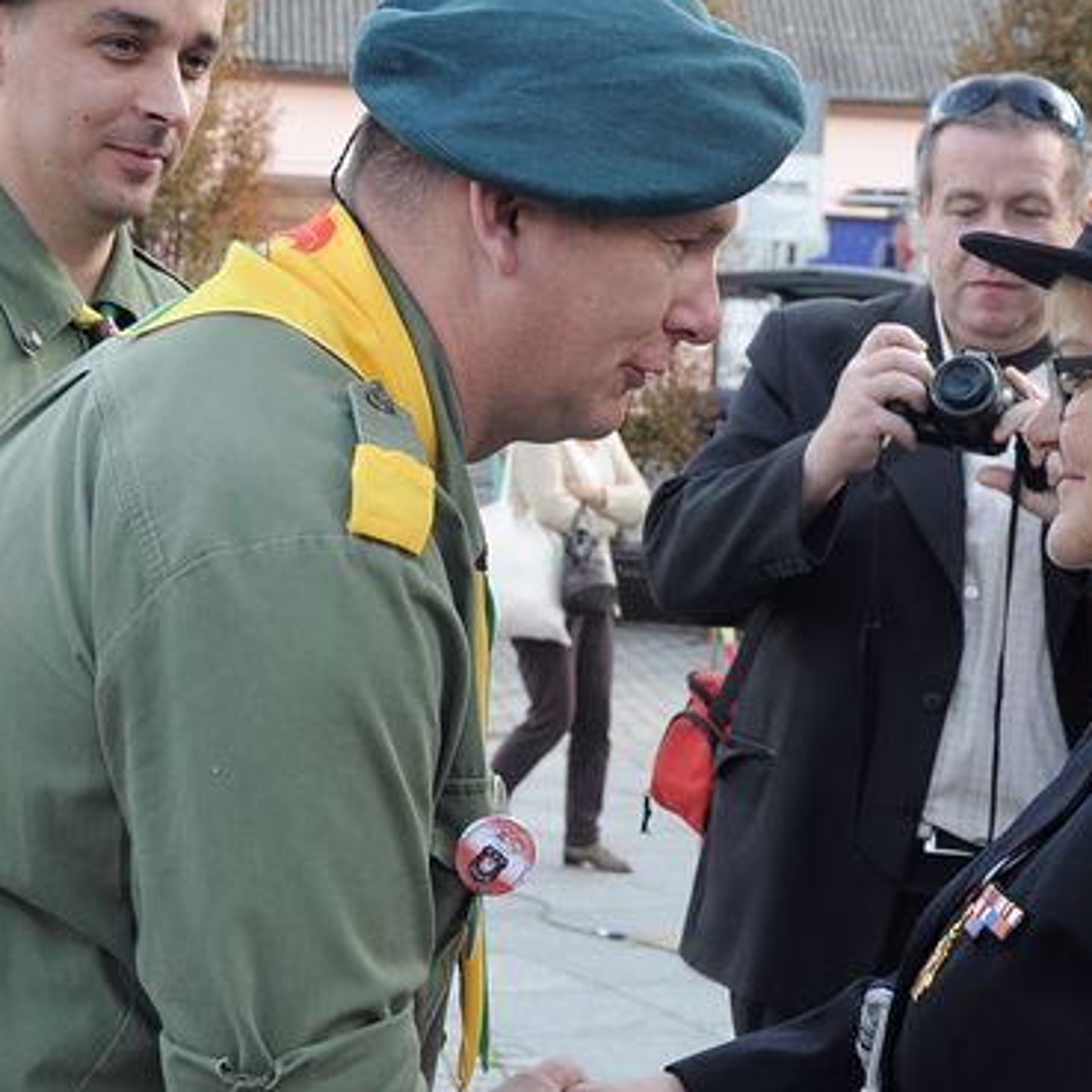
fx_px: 3141
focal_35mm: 88
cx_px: 687
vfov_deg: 19.7
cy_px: 658
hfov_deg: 19.7
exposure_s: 1/160
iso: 400
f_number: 6.3
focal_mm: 30
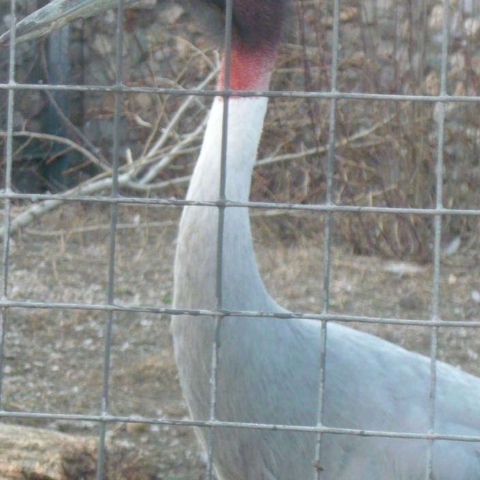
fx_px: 3153
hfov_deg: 8.7
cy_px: 350
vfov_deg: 8.7
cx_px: 273
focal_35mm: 201
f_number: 5.1
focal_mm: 16.5
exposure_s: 1/125
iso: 320
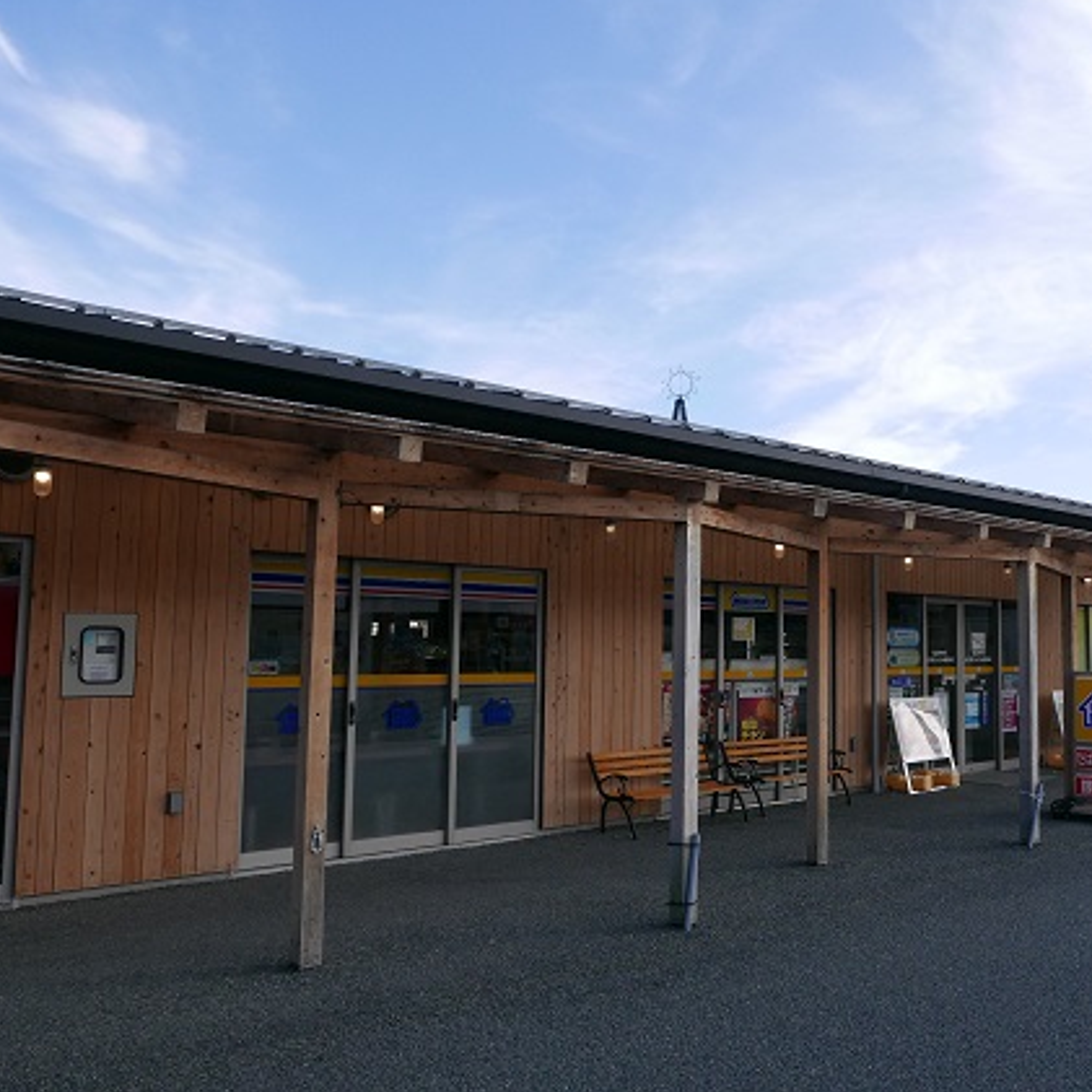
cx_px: 757
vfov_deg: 52.5
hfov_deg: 51.2
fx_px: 1106
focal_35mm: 31
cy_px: 541
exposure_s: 1/800
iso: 400
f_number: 5.6
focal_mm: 10.9
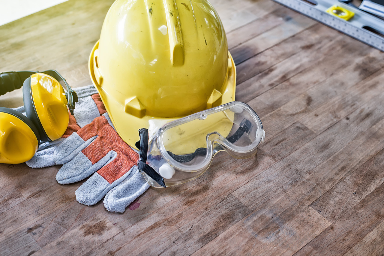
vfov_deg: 27.0
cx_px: 192
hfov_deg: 39.6
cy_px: 128
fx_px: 534
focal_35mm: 50
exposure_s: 1/50
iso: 250
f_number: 5
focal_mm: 50
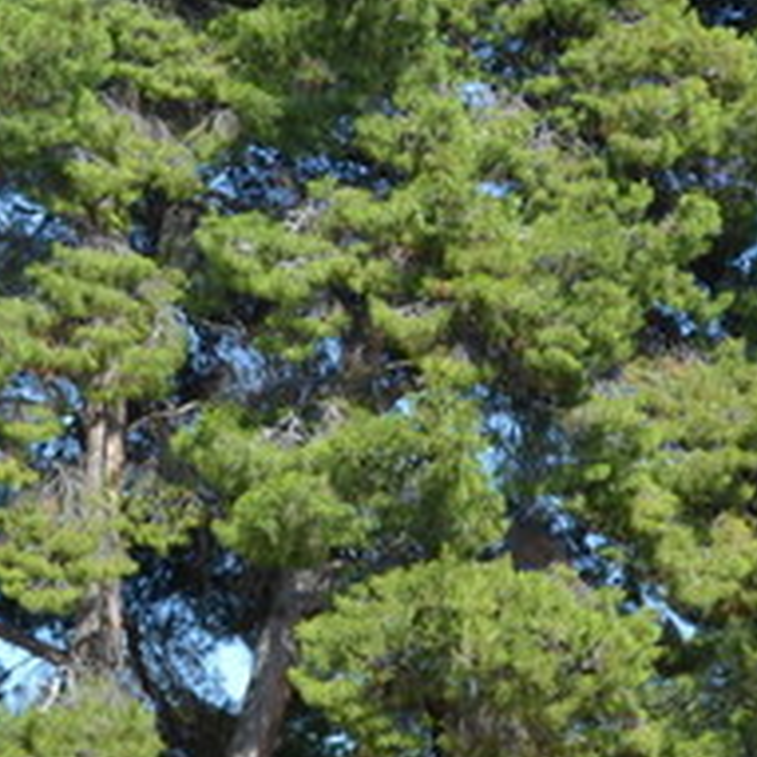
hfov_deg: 11.3
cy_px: 412
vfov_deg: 11.3
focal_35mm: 155
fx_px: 3829
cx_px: 448
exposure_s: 1/250
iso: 140
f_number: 5.6
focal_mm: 29
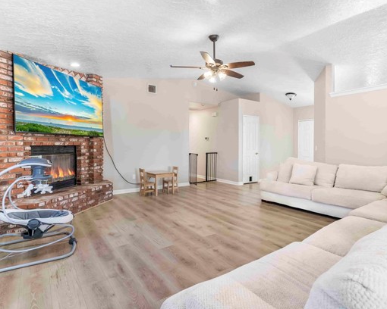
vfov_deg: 68.1
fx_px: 229
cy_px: 151
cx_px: 230
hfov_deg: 79.5
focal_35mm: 20
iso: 400
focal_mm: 17
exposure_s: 1/3
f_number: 8
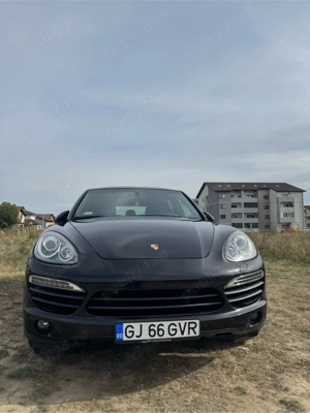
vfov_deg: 71.6
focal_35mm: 24
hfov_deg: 56.8
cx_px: 155
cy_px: 206
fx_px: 287
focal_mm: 6.76
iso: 80
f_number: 1.78
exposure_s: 1/7937
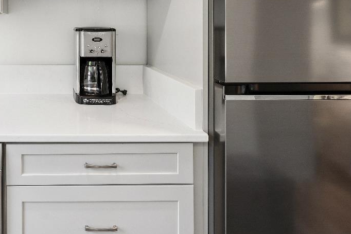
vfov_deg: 36.2
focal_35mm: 34
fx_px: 333
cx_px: 44
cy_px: 20
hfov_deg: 50.2
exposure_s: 1/13
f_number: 8
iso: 200
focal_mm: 15.5
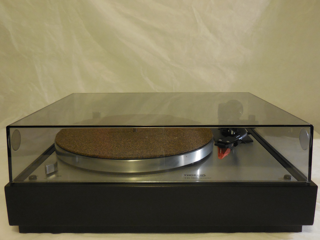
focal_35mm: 33
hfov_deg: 55.4
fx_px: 305
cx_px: 160
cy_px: 120
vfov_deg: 42.9
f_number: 3.7
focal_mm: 5.9
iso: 400
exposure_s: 1/13
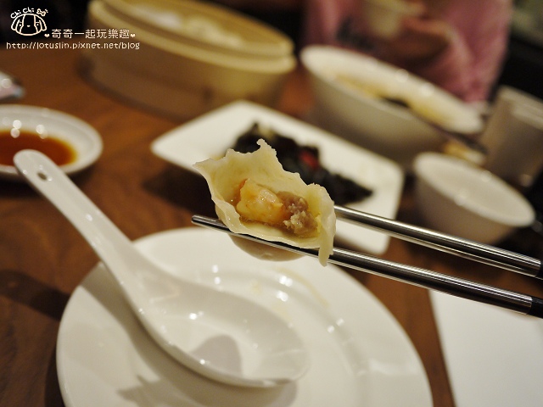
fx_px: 439
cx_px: 272
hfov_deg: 63.4
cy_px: 204
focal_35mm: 28
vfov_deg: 49.7
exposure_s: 1/125
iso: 320
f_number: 2.5
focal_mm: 14
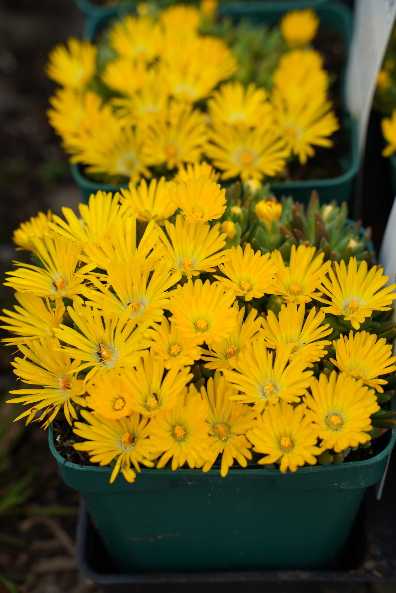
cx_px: 198
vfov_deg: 27.0
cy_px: 296
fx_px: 1237
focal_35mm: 75
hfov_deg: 18.2
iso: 100
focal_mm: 75
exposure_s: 1/200
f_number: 6.3
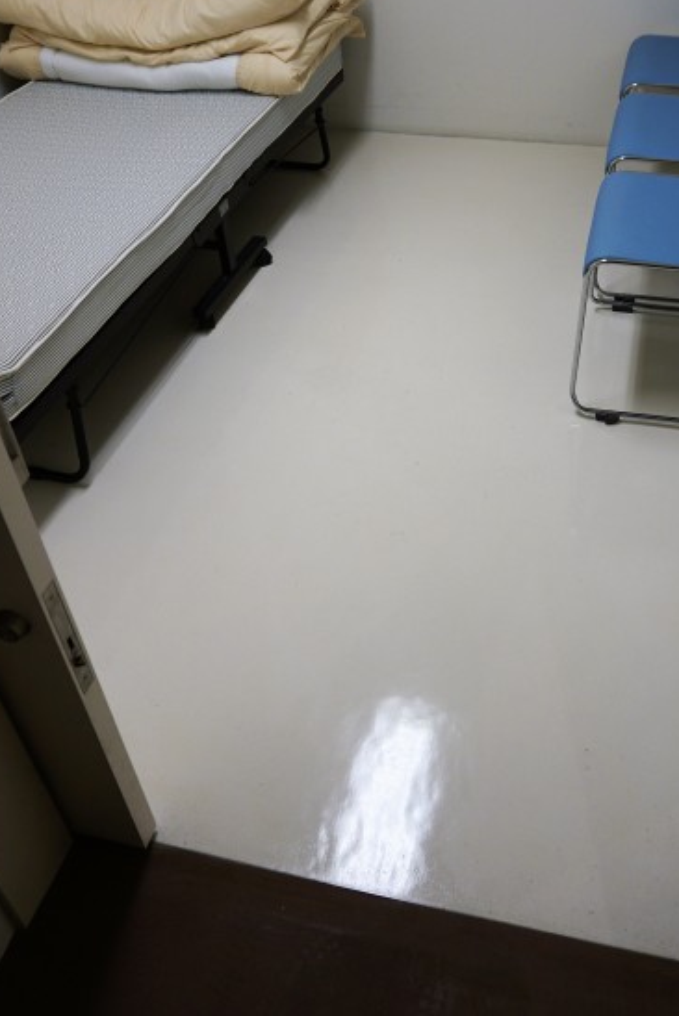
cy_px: 365
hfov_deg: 37.6
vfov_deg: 53.6
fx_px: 989
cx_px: 439
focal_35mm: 35
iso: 320
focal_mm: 16
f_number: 4
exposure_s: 1/160
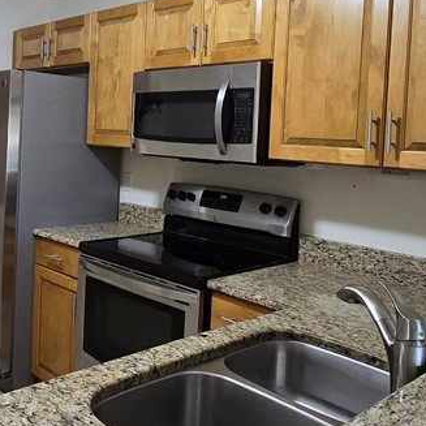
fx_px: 501
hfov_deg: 44.9
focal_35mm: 36
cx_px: 120
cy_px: 150
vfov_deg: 45.5
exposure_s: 1/60
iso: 640
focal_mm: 2.2
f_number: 2.2
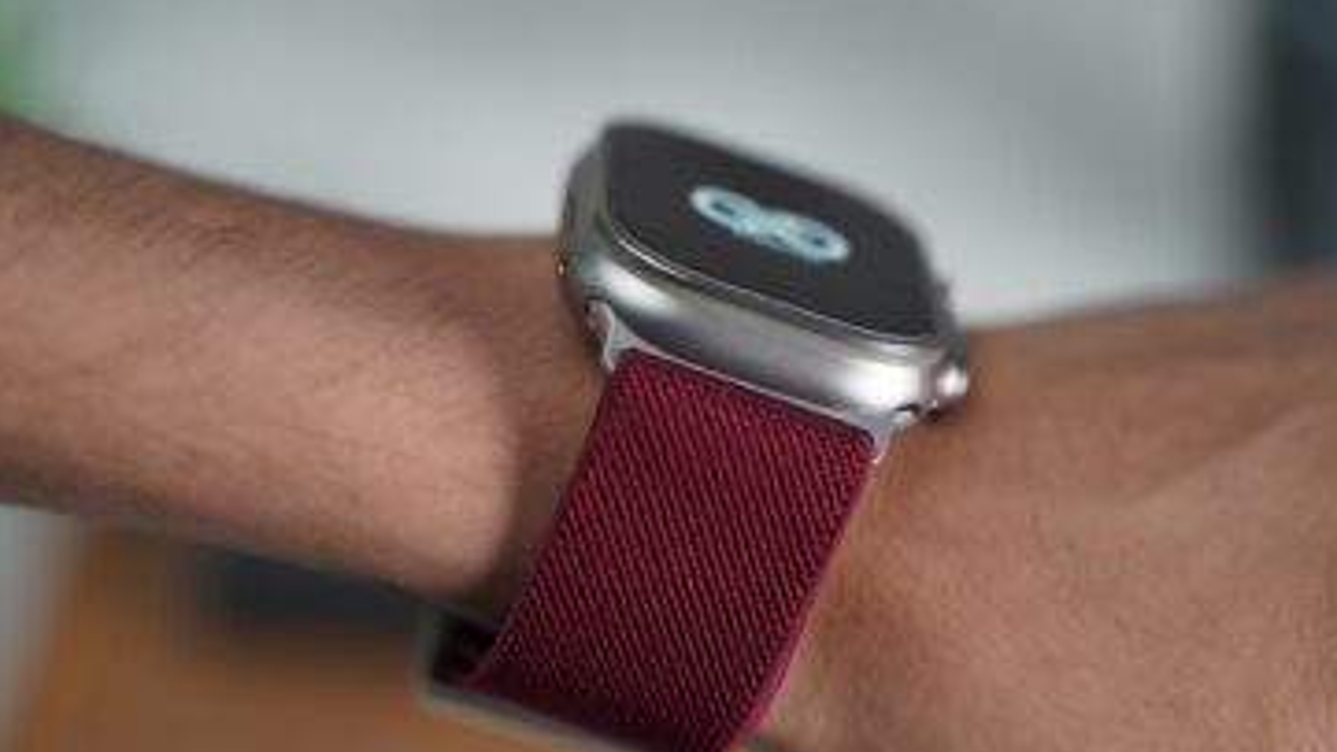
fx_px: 2552
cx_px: 700
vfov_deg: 16.7
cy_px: 476
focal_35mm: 72
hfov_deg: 29.3
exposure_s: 1/200
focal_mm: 62
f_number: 2.8
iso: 2000
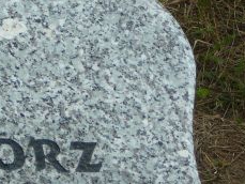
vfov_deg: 6.9
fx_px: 1522
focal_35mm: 215
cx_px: -60
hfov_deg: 9.1
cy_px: 220
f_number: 3.7
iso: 80
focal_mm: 11.5
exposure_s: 1/500
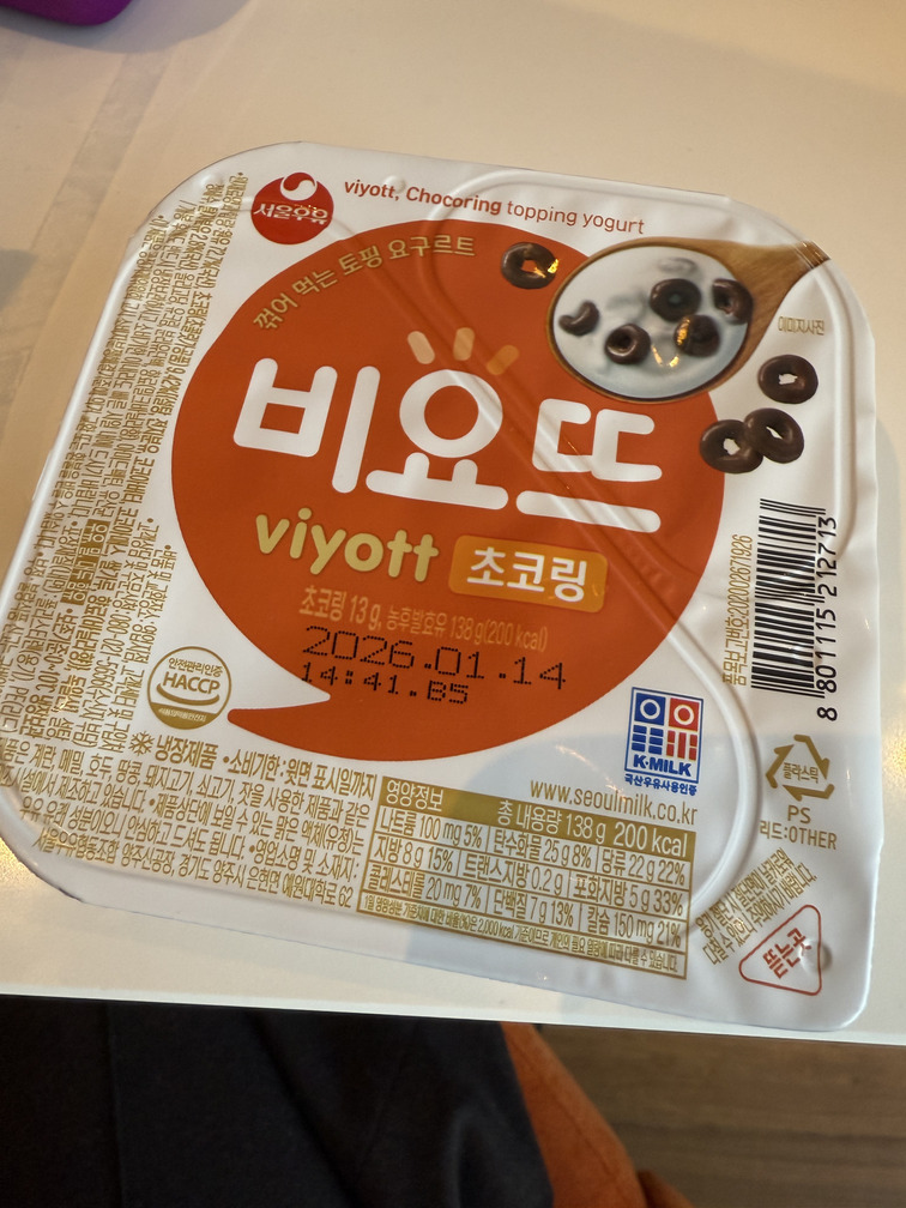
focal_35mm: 24
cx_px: 453
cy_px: 604
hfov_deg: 56.8
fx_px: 838
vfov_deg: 71.6
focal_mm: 2.22
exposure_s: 1/60
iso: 250
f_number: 2.2
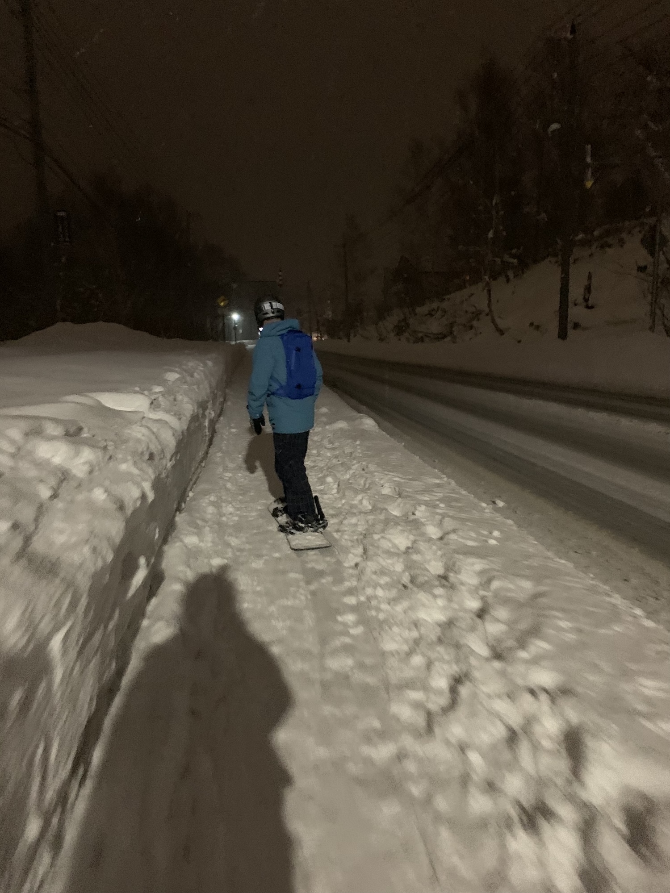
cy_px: 446
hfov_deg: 53.1
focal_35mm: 26
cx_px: 335
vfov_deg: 67.3
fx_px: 671
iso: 800
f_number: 1.8
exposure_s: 1/25
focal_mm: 4.25
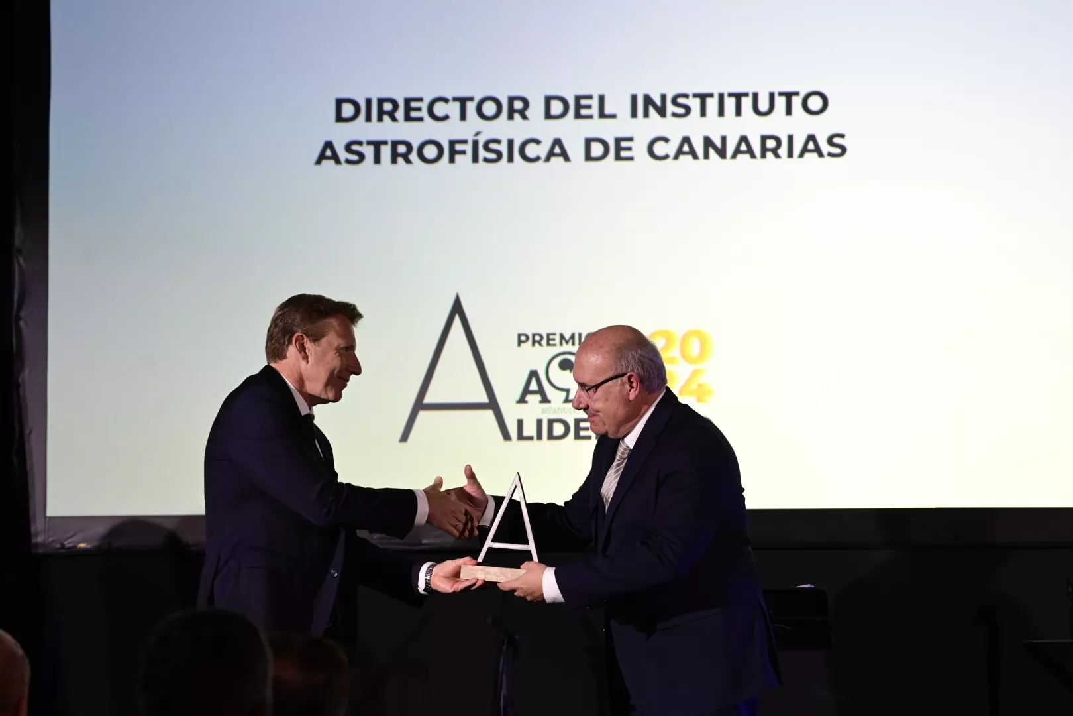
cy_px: 358
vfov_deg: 10.2
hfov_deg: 15.2
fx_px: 4023
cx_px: 536
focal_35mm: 135
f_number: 5
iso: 3200
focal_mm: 135
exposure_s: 1/250
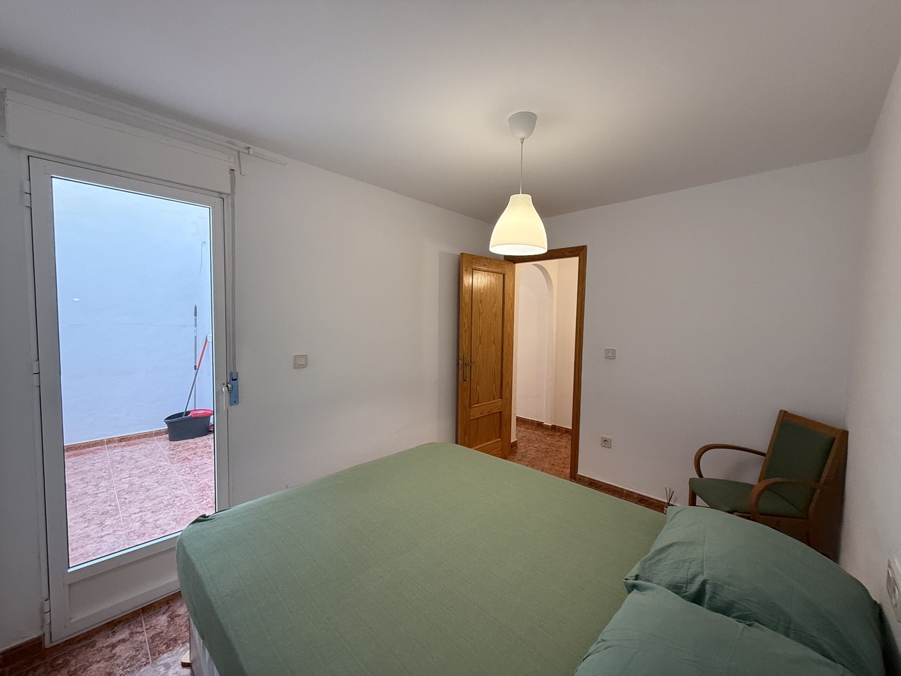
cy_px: 338
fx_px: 364
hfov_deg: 102.1
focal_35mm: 14
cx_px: 450
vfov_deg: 85.7
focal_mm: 2.22
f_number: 2.2
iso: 400
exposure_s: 1/50
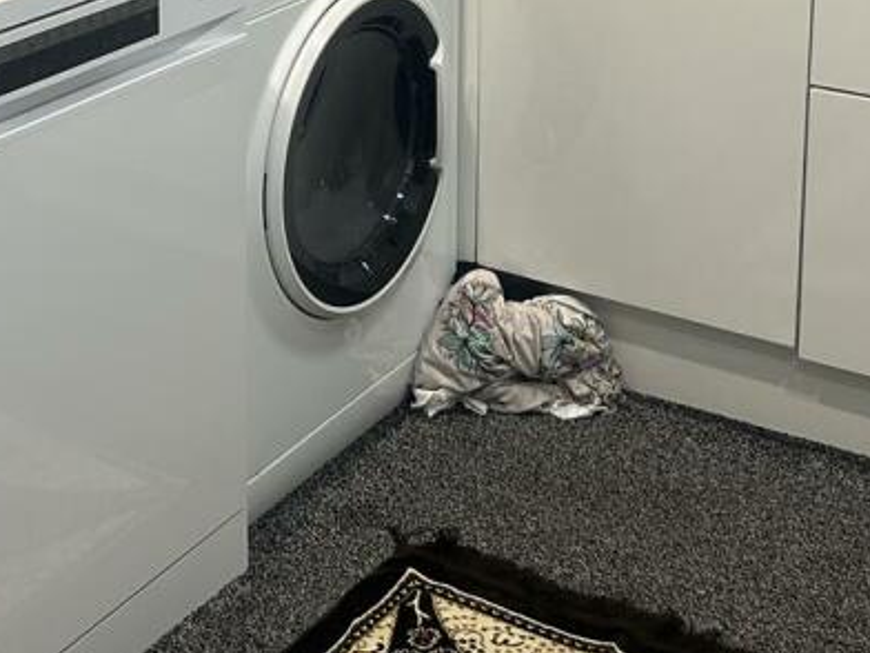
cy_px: -164
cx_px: 362
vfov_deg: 20.1
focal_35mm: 68
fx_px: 1709
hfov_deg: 28.5
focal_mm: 5.7
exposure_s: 1/50
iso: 80
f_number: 1.5
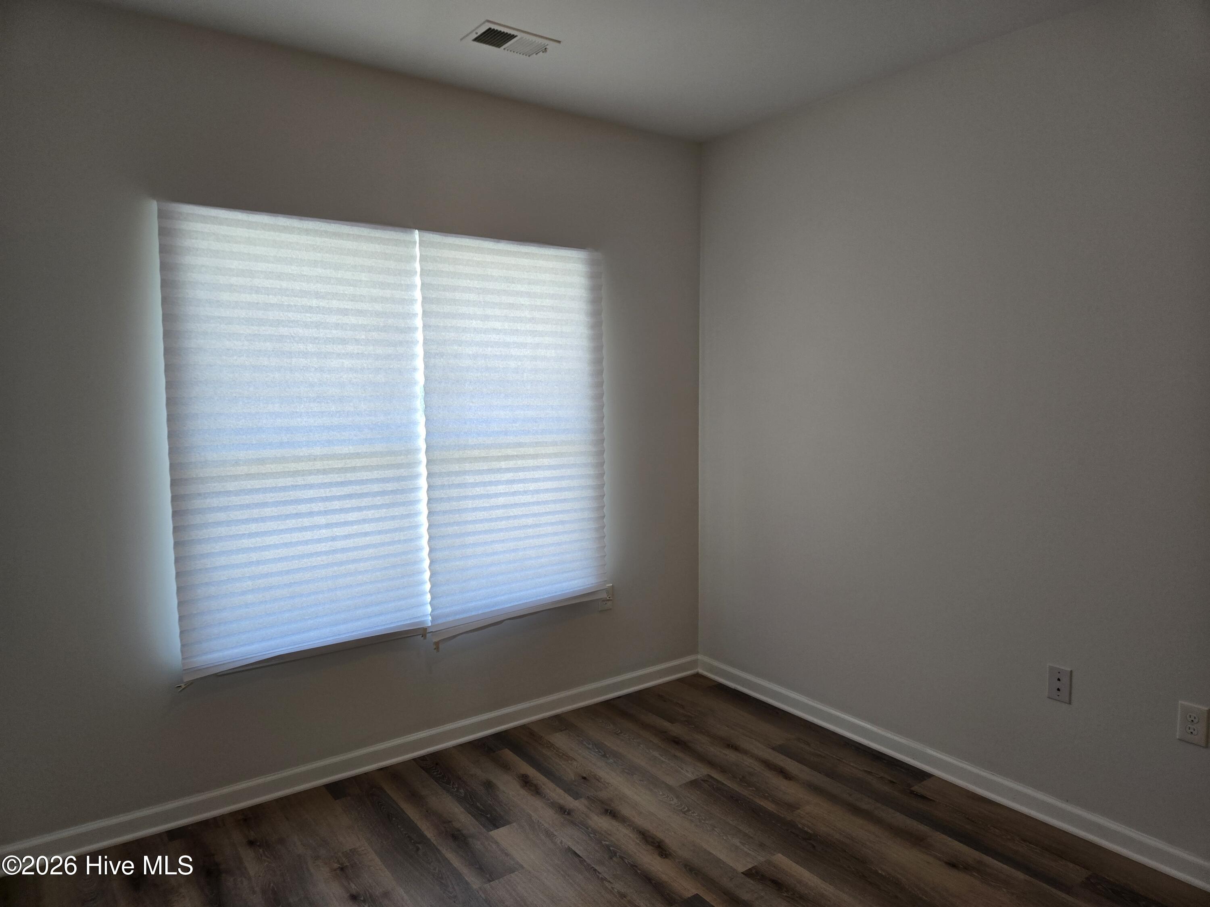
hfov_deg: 73.9
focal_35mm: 23
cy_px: 454
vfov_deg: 58.9
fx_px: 804
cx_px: 605
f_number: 1.8
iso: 80
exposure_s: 1/120
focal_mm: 5.4
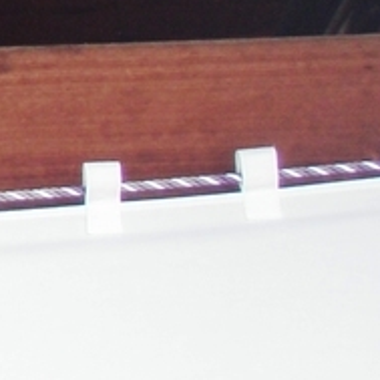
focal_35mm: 213
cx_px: -623
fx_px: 2645
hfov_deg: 7.5
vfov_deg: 8.0
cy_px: -257
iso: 80
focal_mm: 6.7
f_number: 3.5
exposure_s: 1/100
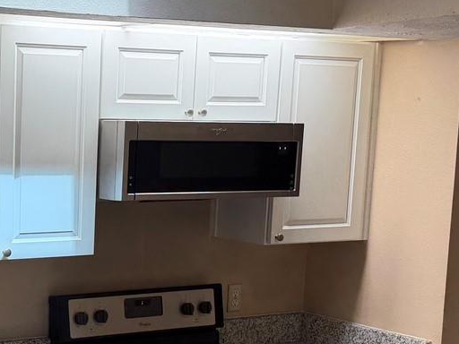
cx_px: -2
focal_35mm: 75
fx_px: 994
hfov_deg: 24.8
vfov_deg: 19.5
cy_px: 257
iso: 80
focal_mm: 6.76
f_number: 1.78
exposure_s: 1/172
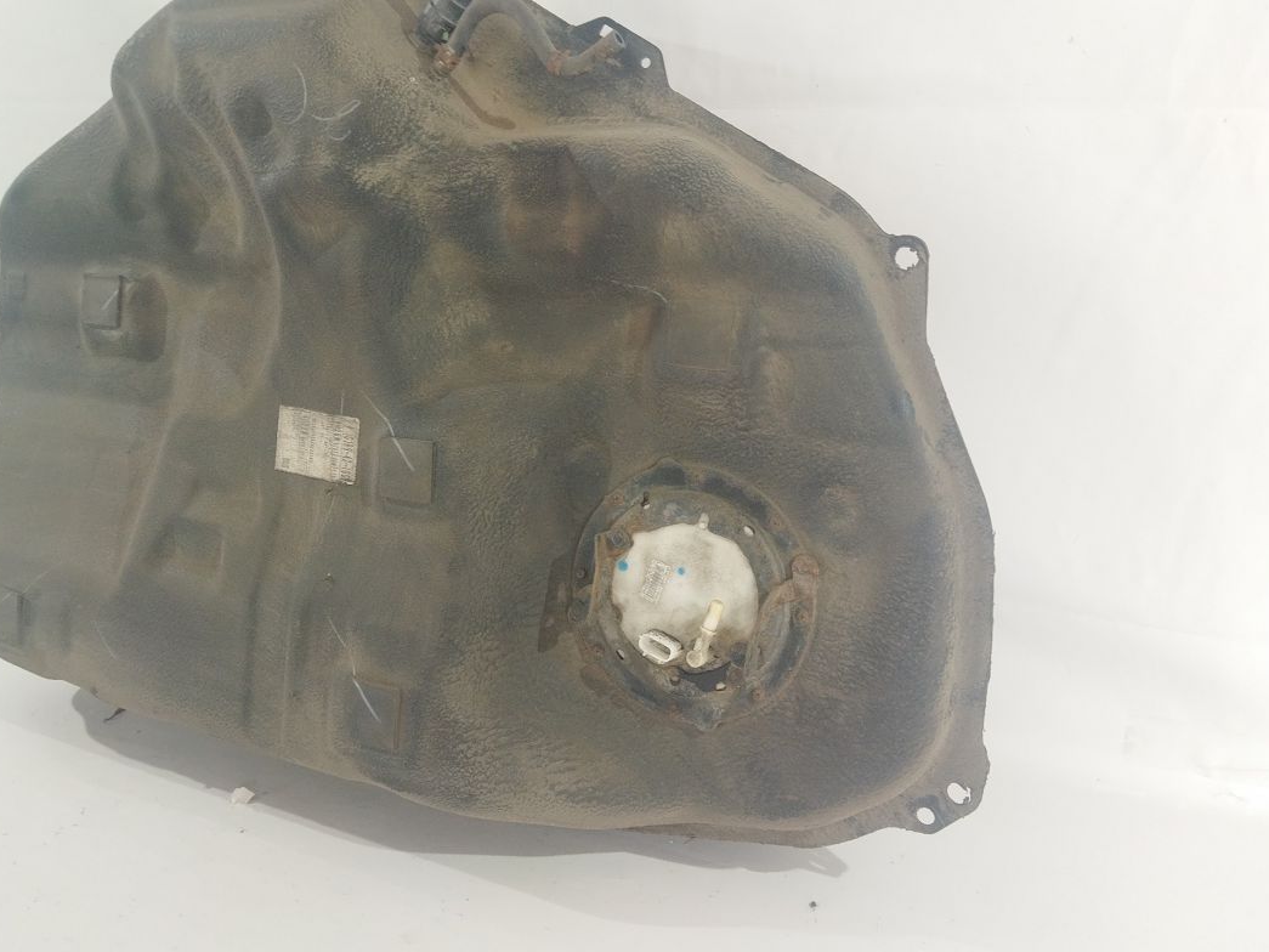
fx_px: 1137
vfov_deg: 45.4
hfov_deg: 58.3
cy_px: 469
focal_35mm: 31
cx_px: 614
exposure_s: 1/50
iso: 163
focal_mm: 4.71
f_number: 1.79
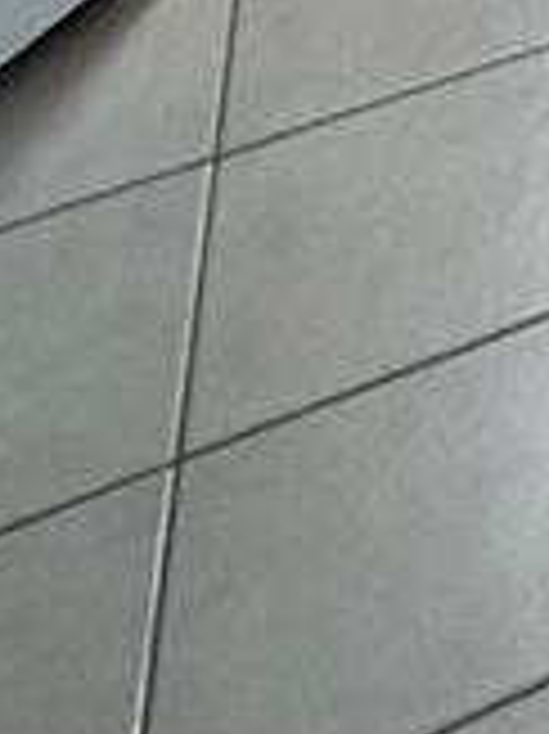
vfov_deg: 11.6
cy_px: -1409
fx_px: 2181
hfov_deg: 10.4
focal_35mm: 103
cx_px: 1642
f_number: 2.2
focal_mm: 2.22
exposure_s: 1/60
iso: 250
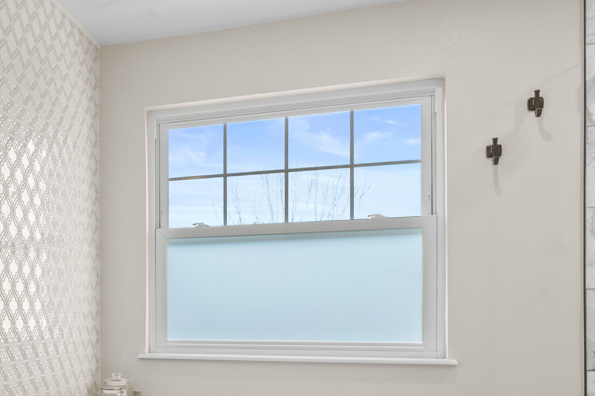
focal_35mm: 52
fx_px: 859
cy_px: 304
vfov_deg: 25.6
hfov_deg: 31.4
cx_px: -135
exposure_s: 1/13
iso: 640
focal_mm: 17
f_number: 8
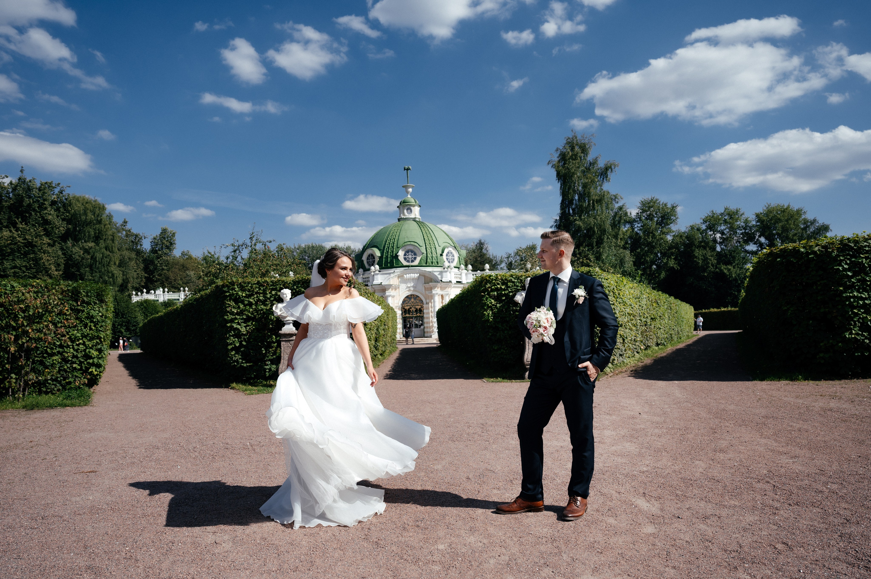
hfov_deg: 73.8
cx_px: 436
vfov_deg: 53.1
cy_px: 290
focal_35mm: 24
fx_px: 580
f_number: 4
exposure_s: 1/2000
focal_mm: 24
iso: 200
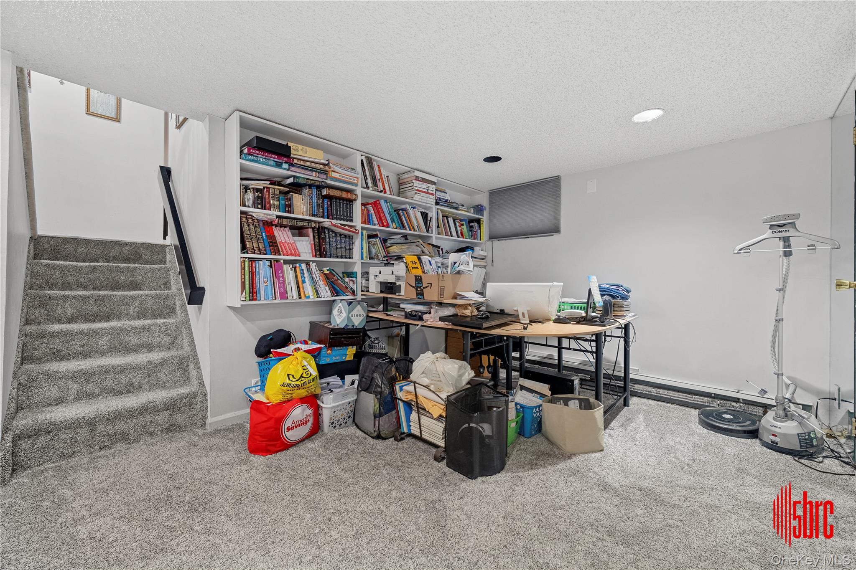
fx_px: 333
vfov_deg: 81.2
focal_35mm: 14
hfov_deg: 104.3
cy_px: 285
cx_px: 428
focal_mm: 14
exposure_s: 1.3
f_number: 8
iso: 800
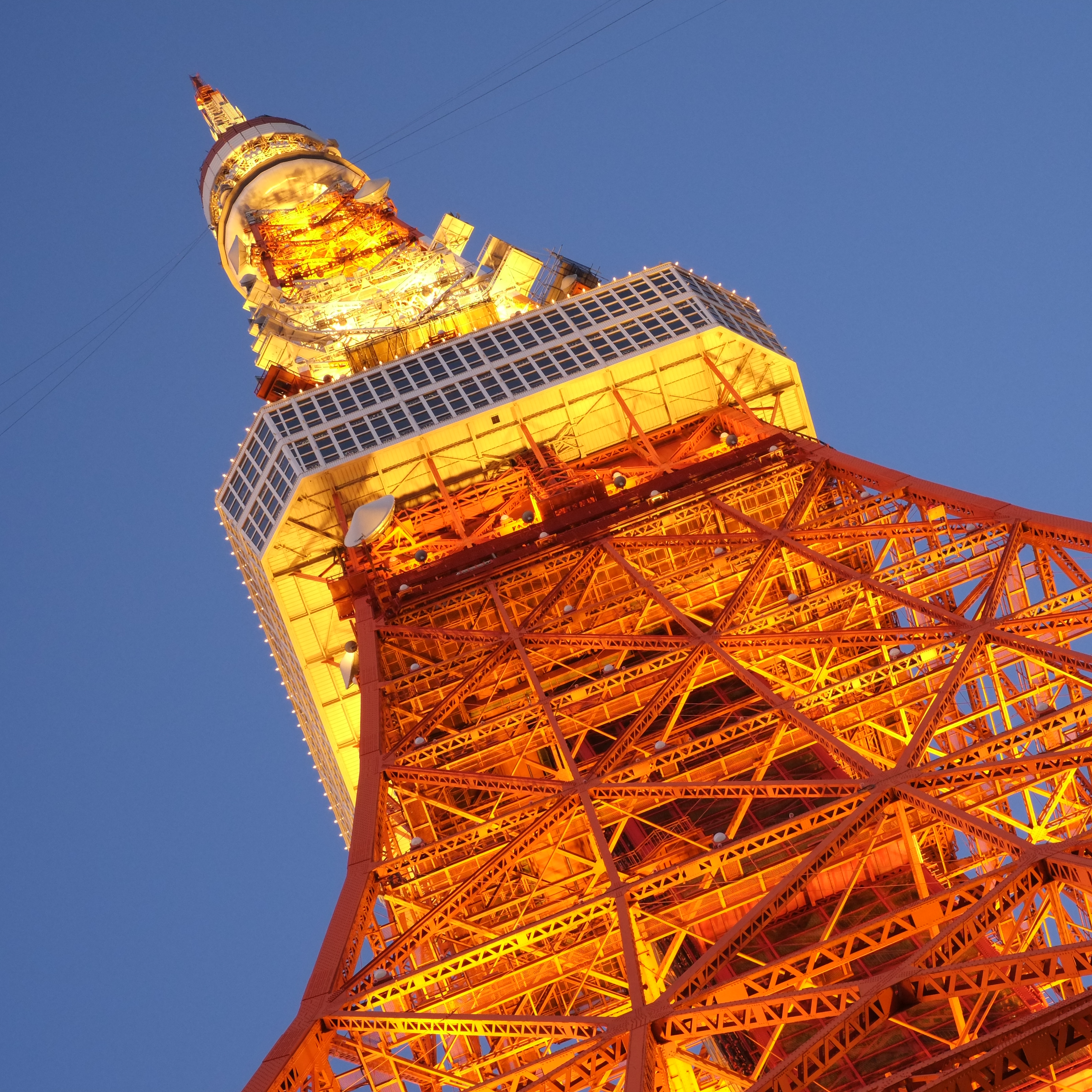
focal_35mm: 68
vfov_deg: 25.4
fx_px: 2427
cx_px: 753
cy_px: 546
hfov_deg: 25.2
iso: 1600
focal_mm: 35
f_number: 11
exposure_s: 1/9
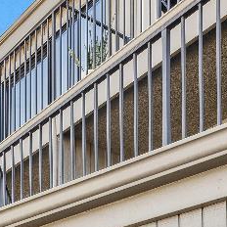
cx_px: 50
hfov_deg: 19.5
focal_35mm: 88
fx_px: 653
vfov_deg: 15.0
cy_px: 488
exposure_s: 1/40
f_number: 8
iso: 125
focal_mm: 16
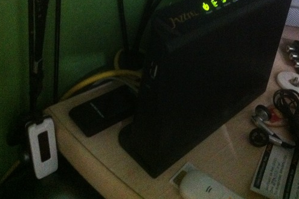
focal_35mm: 47
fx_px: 390
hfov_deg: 41.9
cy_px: 60
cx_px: 161
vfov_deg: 28.4
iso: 1000
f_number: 2.8
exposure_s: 1/15
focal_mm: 3.85
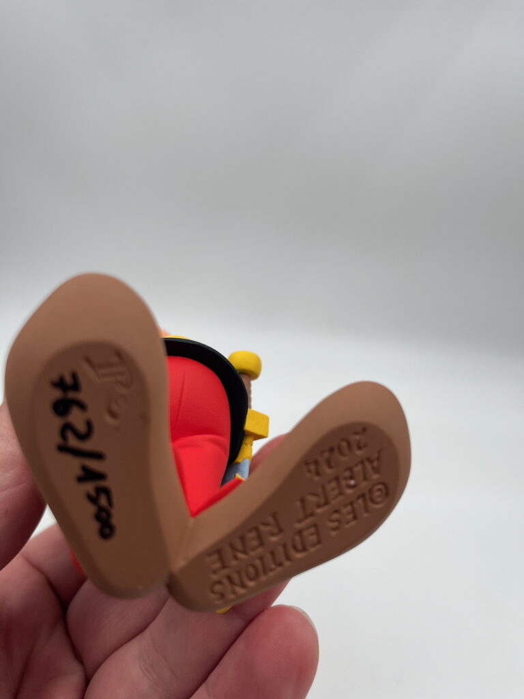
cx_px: 262
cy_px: 350
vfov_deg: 67.3
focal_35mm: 26
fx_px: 525
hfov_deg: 53.1
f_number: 1.6
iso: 50
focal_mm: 5.1
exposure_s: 1/489
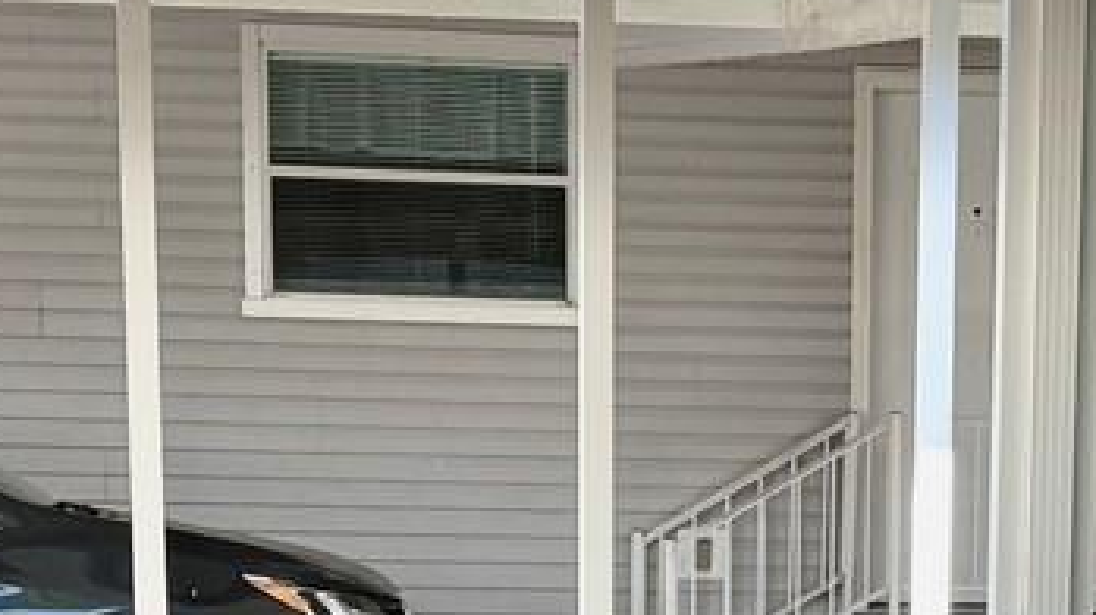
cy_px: 1230
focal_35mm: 130
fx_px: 3777
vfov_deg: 8.8
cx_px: 882
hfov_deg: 16.4
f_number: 1.6
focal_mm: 5.96
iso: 64
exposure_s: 1/465
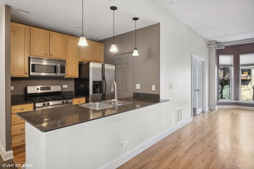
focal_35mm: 20
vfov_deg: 61.9
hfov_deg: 84.0
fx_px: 141
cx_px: 127
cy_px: 84
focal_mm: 20
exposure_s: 1/40
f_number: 8
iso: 200
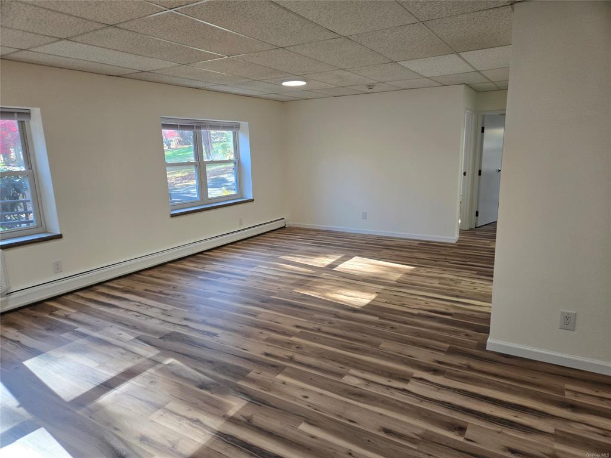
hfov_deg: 73.9
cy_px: 229
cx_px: 306
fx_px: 406
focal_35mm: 23
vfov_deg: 58.9
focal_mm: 5.4
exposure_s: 1/120
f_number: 1.8
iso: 100
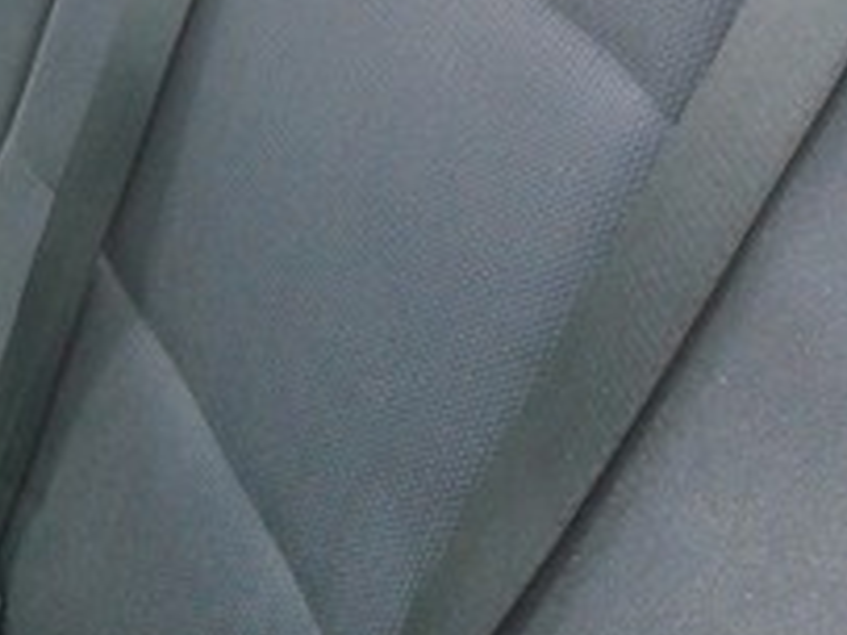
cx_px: 108
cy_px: -238
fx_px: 1956
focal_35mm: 80
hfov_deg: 23.9
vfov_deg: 17.1
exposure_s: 1/125
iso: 320
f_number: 3.2
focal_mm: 4.9
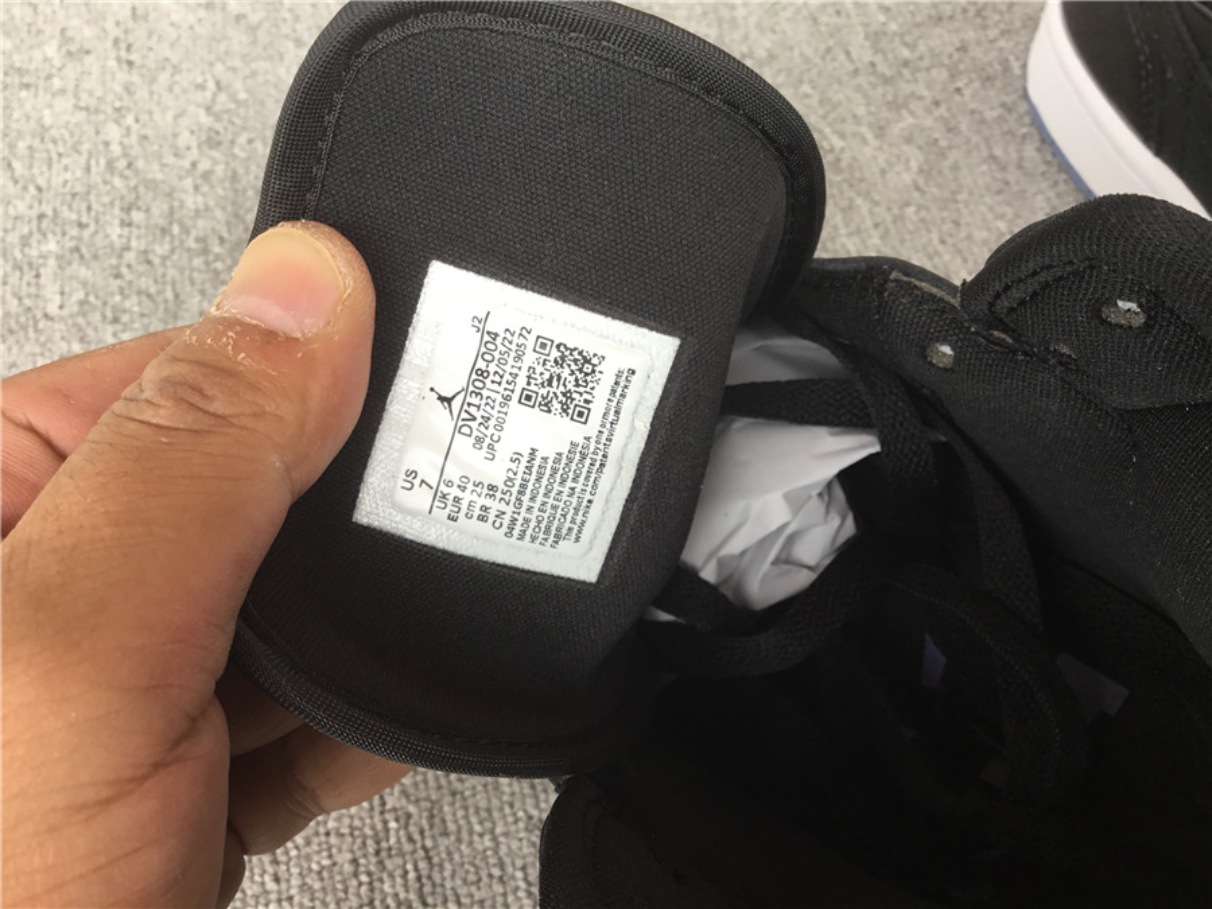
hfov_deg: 58.4
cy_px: 454
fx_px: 1085
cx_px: 606
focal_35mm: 31
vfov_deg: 45.4
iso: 32
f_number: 2.4
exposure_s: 1/50
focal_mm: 3.3
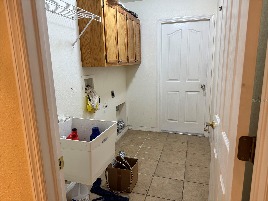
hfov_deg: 71.6
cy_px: 100
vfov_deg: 56.8
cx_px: 134
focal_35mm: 24
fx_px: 186
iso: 160
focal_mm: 6.76
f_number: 1.78
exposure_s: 1/60
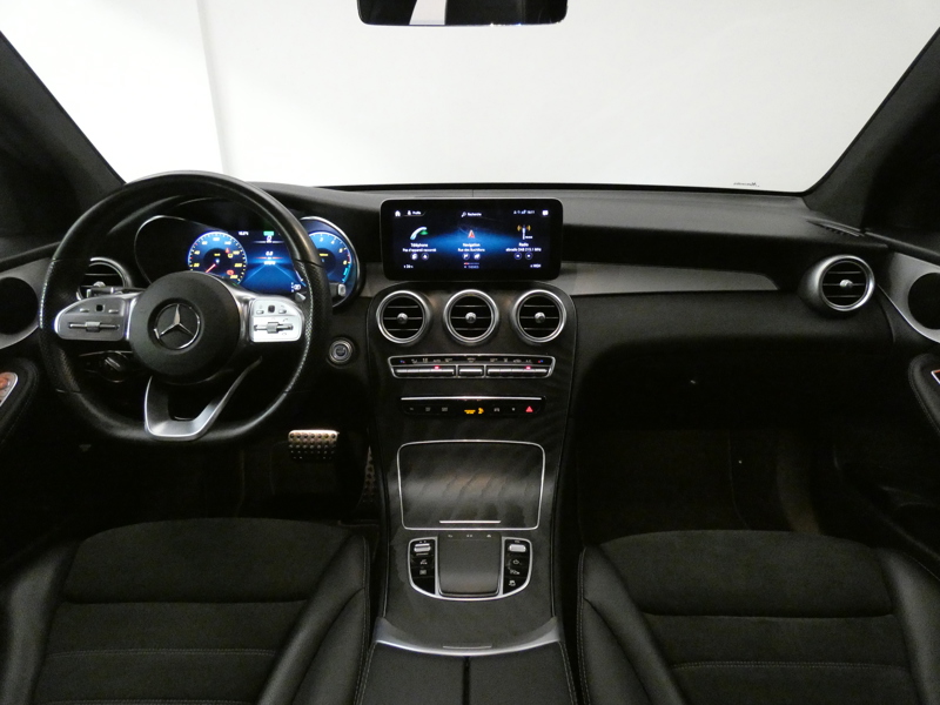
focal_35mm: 20
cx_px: 470
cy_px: 352
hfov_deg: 81.7
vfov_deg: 66.0
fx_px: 543
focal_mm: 3.6
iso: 1600
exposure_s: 1/50
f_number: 2.8
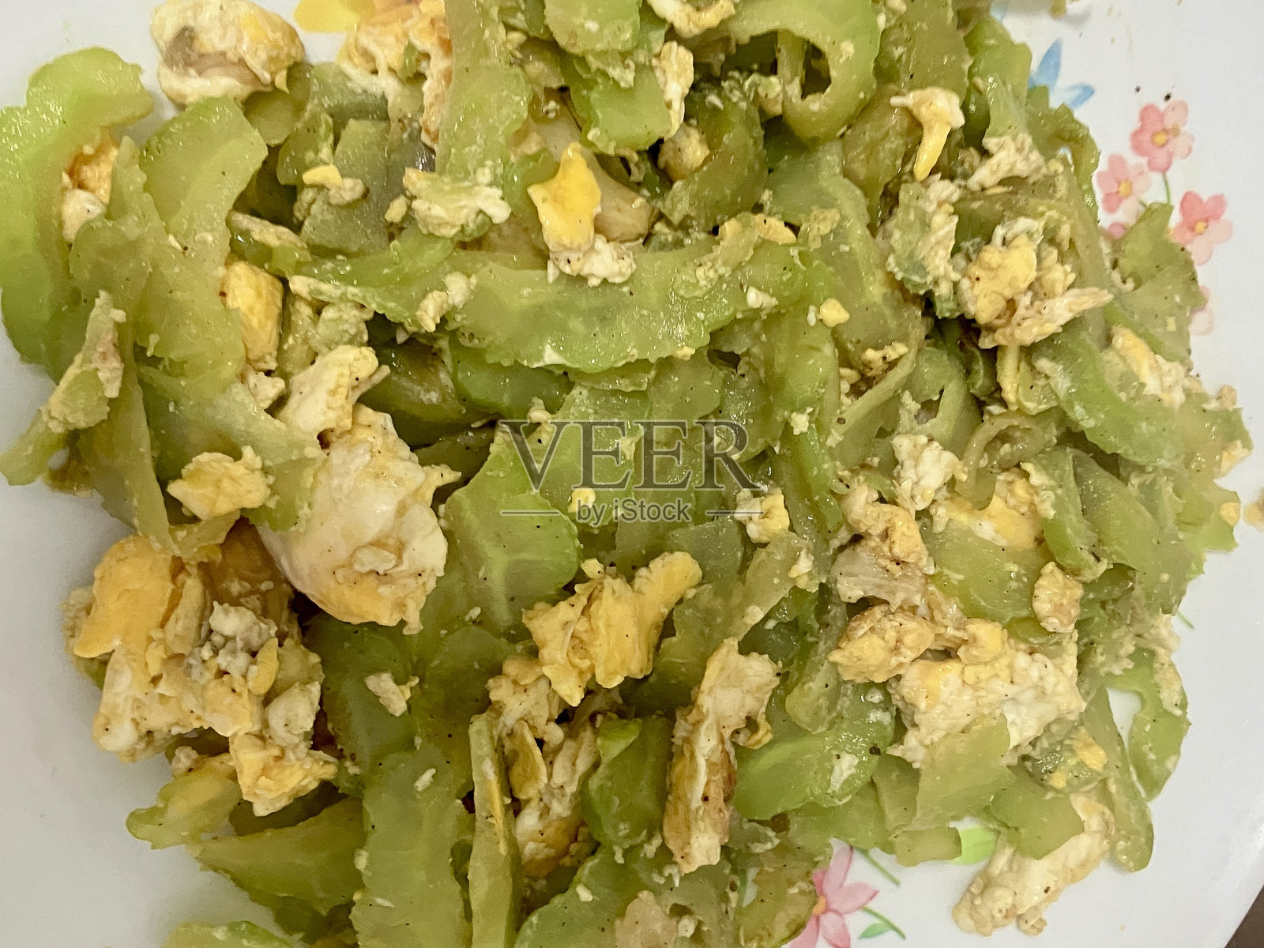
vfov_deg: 49.7
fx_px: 1022
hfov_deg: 63.4
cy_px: 474
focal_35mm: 28
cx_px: 632
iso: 250
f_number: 1.8
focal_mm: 3.99
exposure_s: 1/60
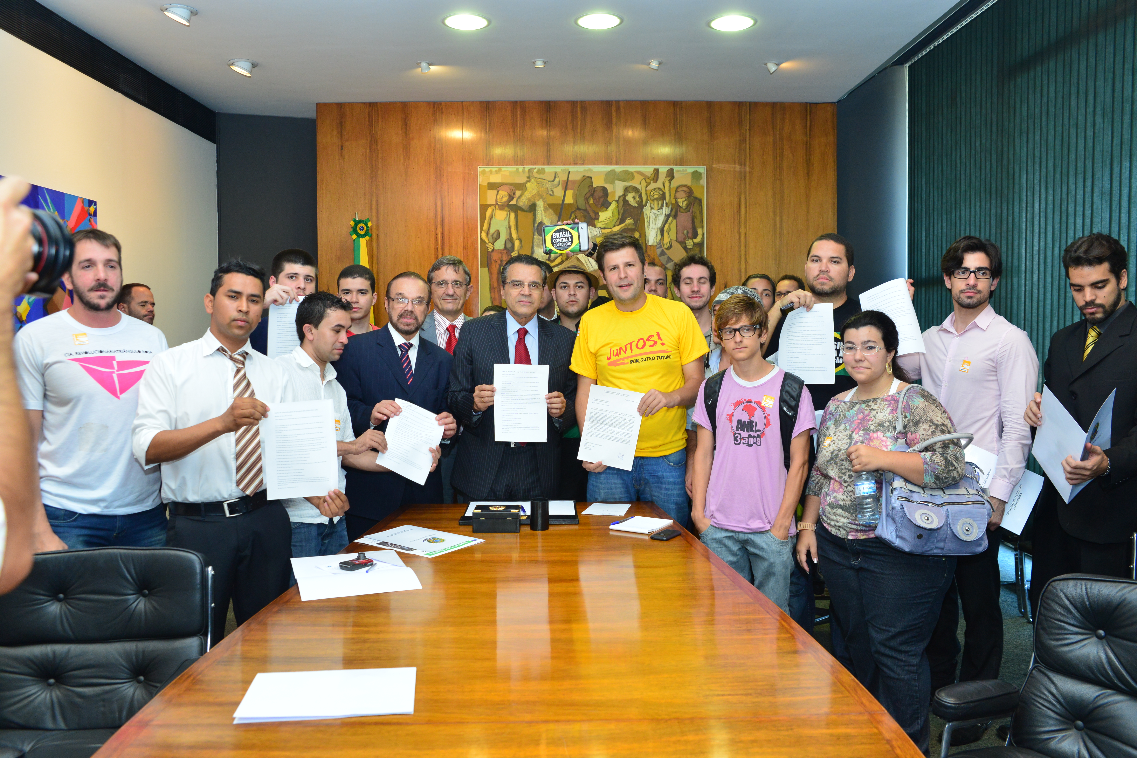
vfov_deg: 45.0
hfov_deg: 63.7
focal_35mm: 29
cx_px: 568
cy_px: 379
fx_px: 916
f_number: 5.6
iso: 1600
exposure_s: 1/80
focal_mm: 29
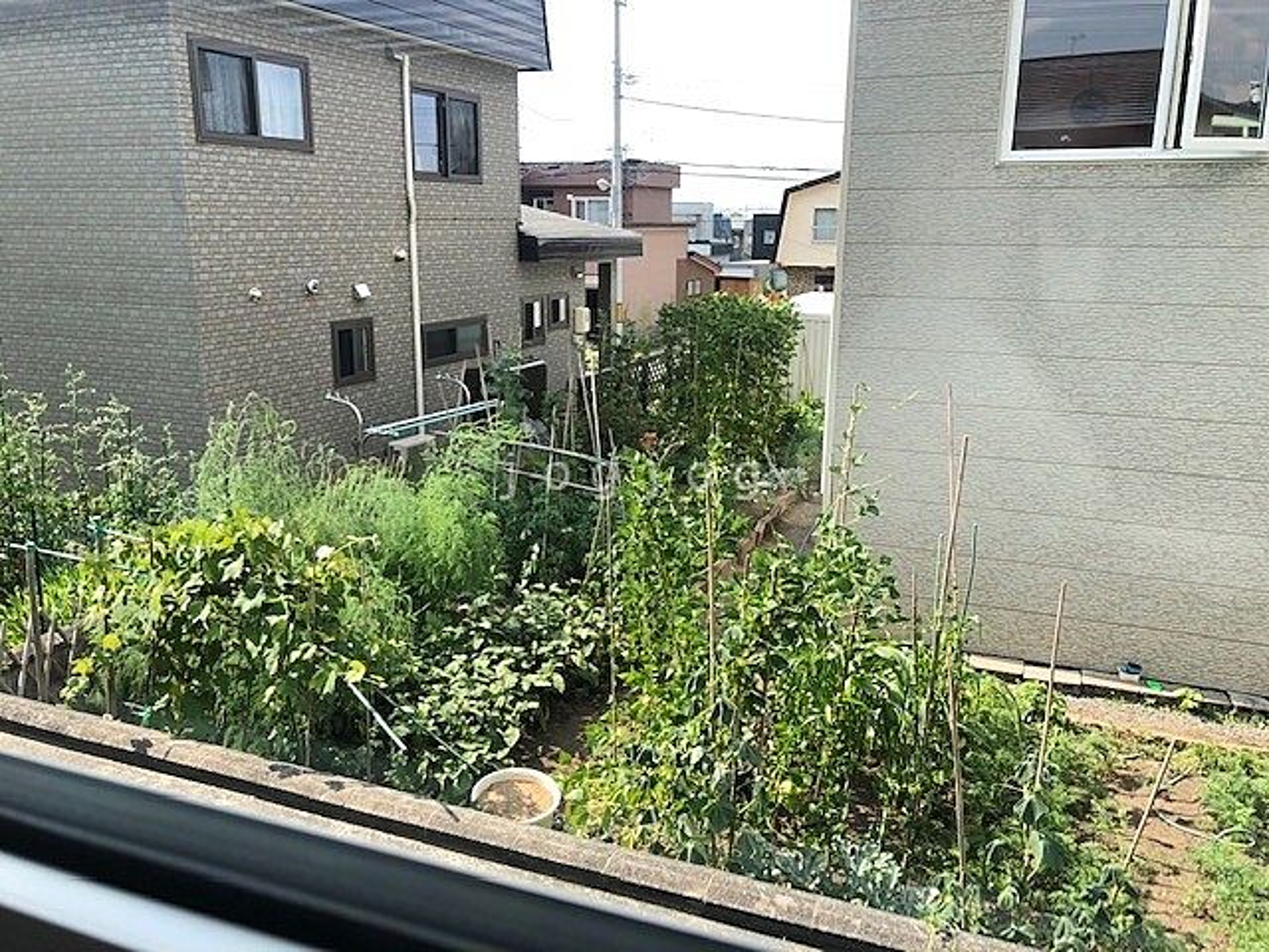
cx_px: 634
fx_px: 1026
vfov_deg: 49.7
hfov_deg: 63.4
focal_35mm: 28
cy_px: 476
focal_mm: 3.99
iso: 20
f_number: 1.8
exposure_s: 1/527
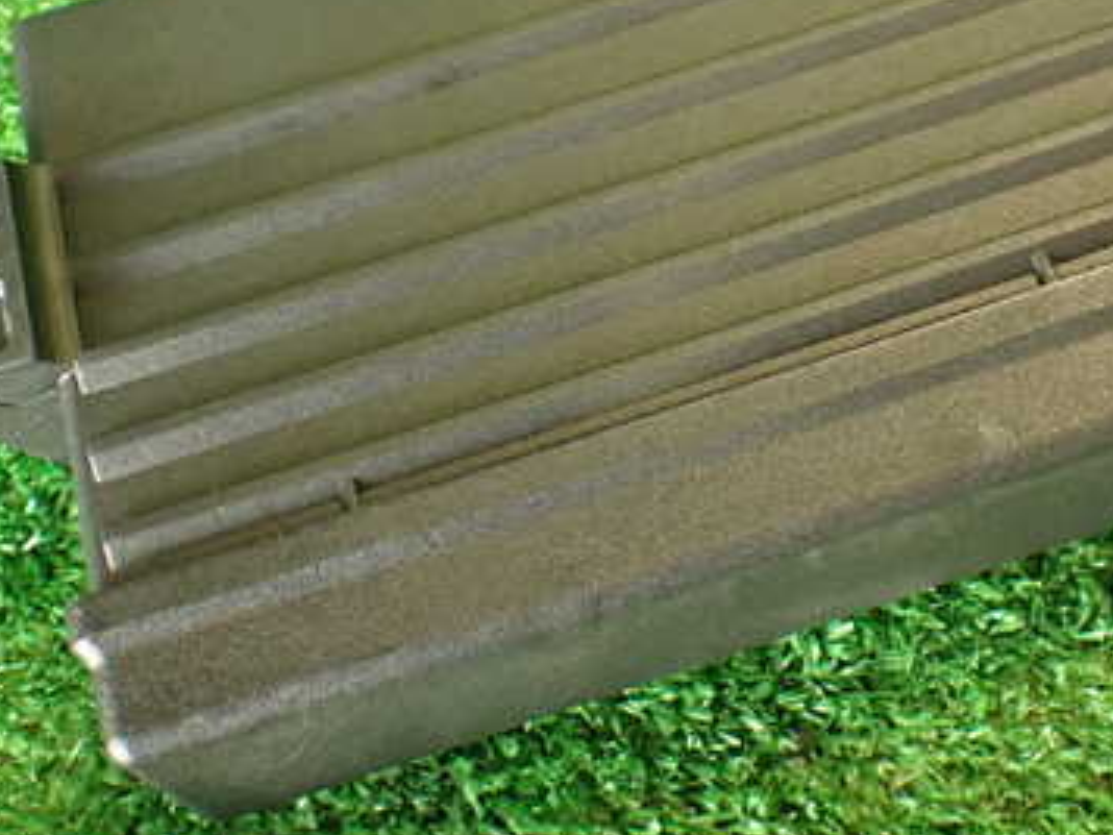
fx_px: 1736
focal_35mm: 54
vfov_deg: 26.8
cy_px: 260
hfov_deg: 35.5
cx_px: 616
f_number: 2.4
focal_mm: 5.79
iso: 320
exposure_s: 1/30
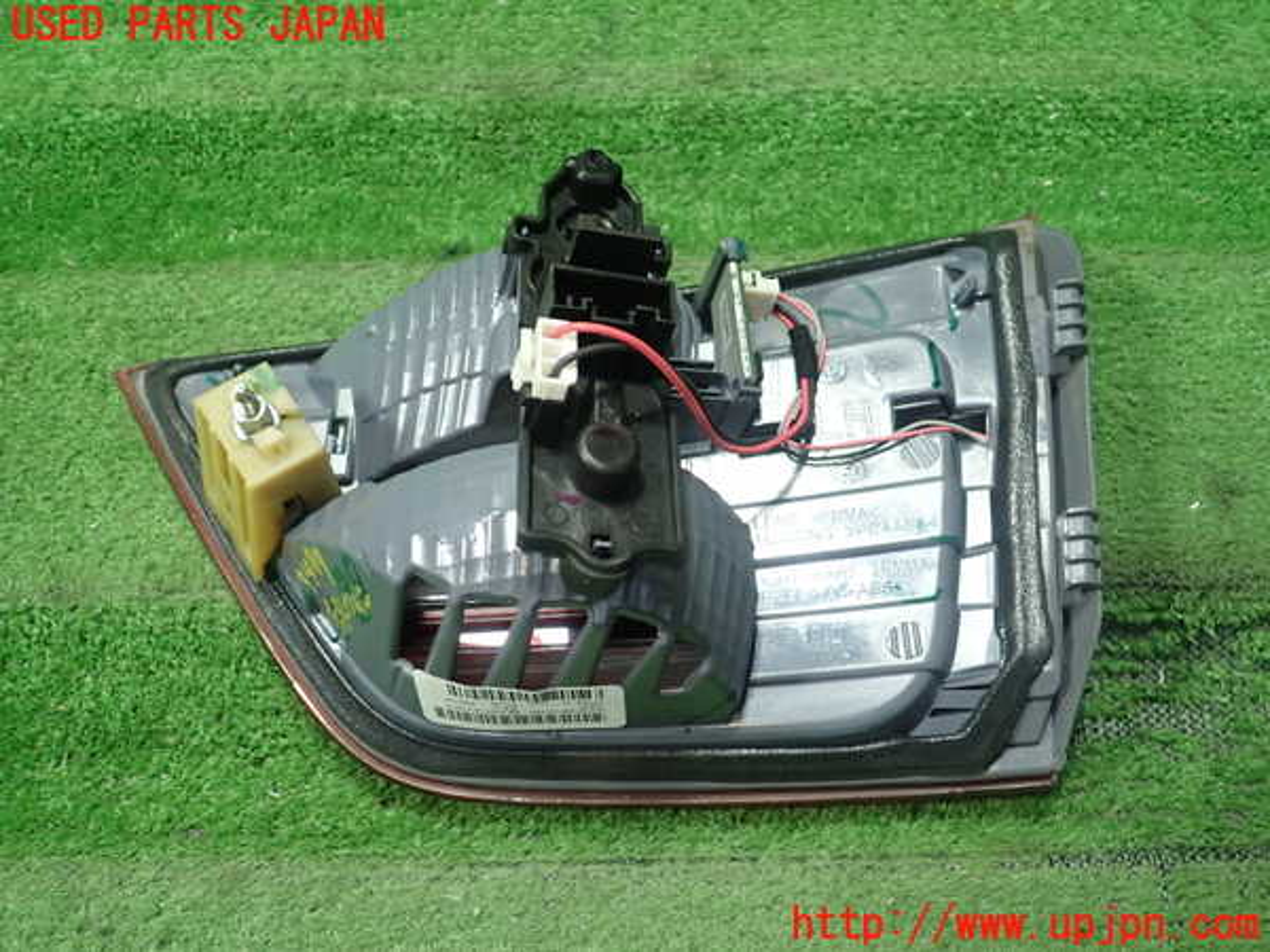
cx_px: 635
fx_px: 1101
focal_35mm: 30
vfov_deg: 46.8
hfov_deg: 60.0
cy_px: 476
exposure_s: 1/125
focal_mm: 5.5
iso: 400
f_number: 2.3
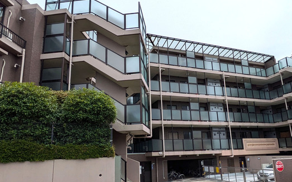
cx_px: 154
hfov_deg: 68.3
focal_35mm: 27
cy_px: 109
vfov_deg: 45.8
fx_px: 215
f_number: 2.2
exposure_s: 1/3106
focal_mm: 1.83
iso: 50
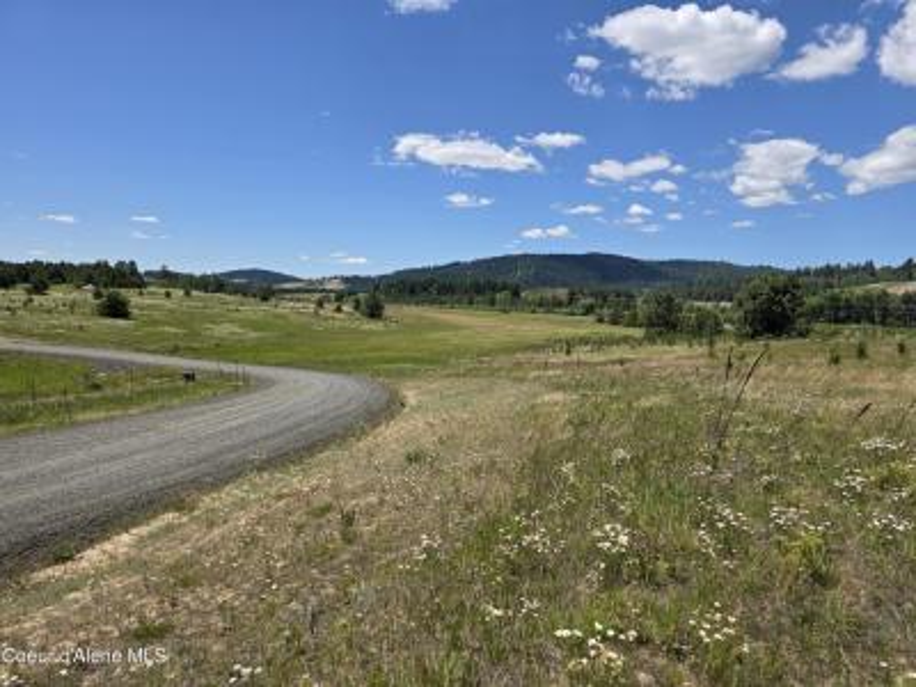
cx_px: 458
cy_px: 344
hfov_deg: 73.9
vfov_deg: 58.9
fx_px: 609
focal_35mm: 23
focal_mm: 6.3
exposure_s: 1/7626
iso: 80
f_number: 1.7
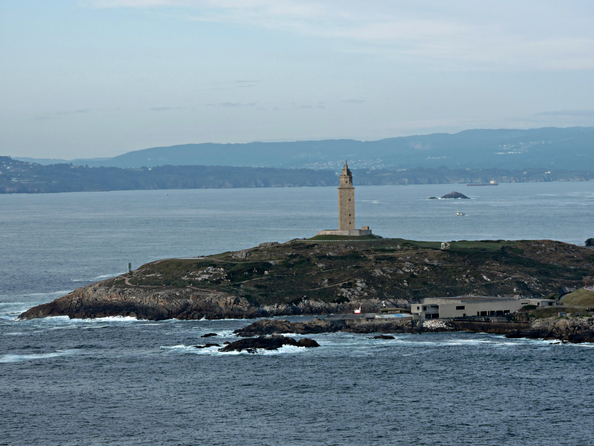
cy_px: 223
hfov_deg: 11.6
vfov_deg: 8.7
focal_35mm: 170
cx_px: 297
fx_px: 2917
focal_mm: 30.3
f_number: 4.5
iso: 100
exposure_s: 1/200
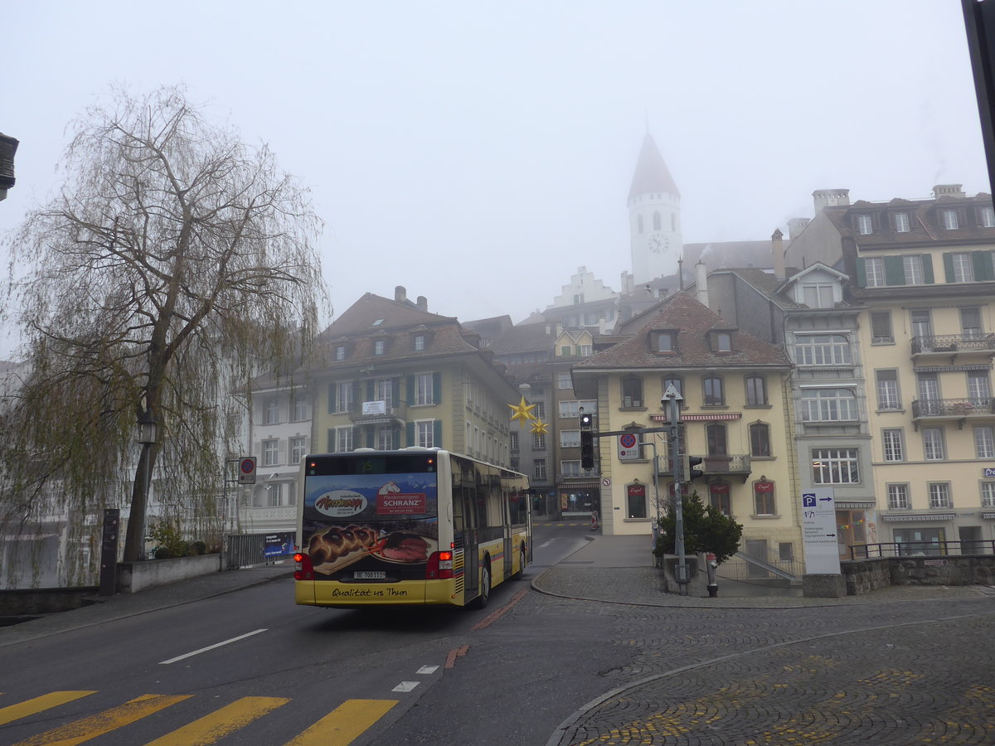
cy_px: 373
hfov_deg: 61.7
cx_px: 498
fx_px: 834
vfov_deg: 48.2
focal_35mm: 29
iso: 80
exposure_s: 1/400
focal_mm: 6
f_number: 2.8
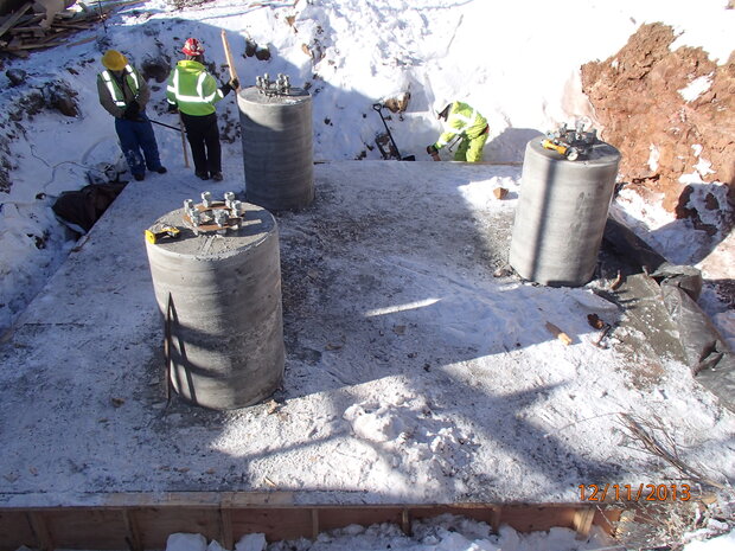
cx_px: 368
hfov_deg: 63.4
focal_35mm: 28
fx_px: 595
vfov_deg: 49.7
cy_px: 276
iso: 100
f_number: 3.9
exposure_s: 1/640
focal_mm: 5
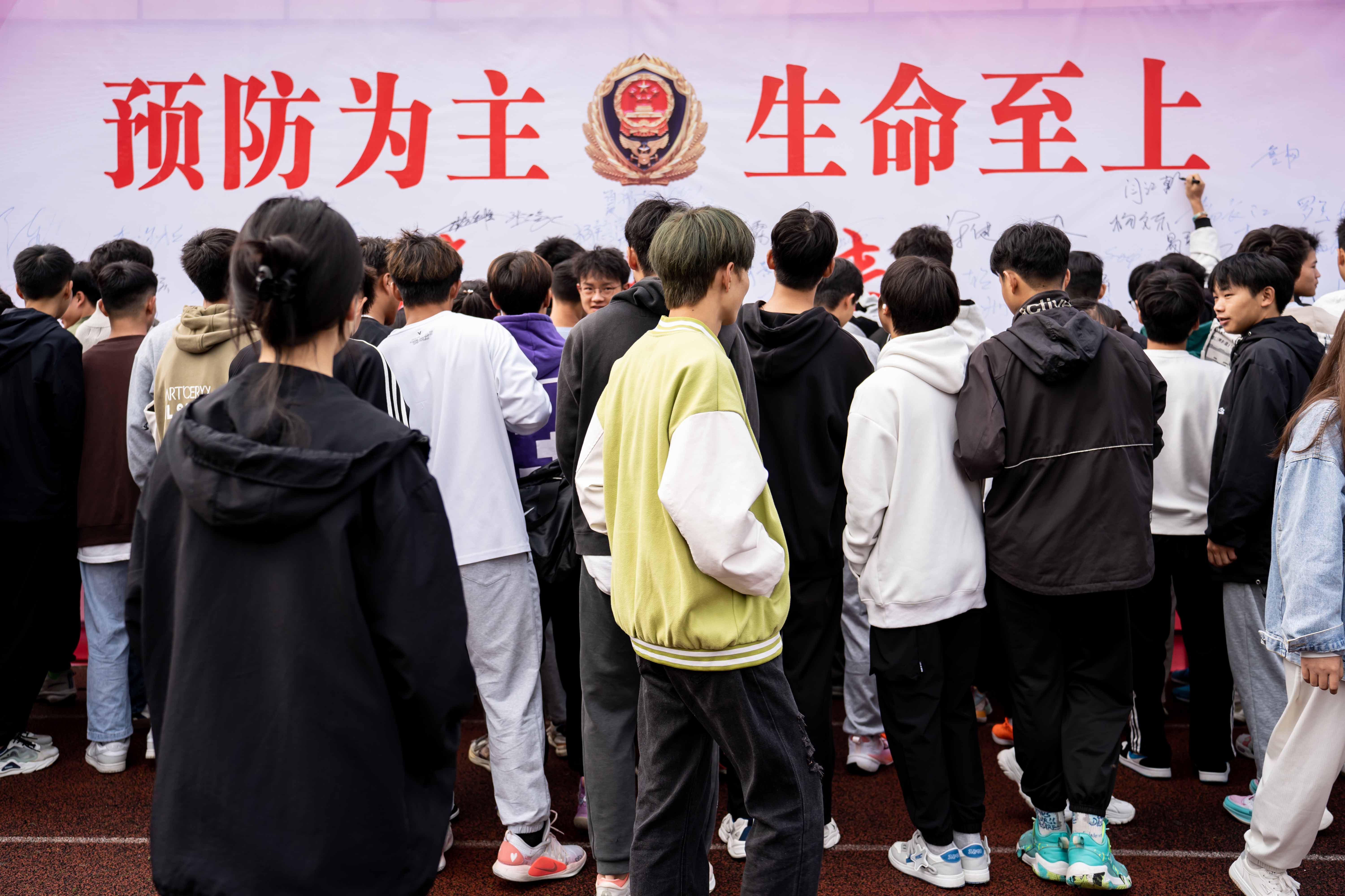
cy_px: 448
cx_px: 672
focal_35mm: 36
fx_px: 1345
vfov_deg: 36.9
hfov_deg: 53.1
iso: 125
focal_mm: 36
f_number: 2.8
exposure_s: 1/500
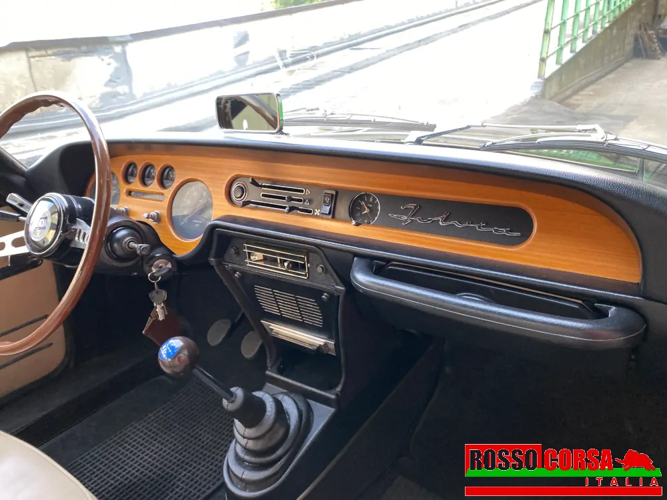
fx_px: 501
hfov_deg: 67.3
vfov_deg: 53.1
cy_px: 250
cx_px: 334
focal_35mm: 26
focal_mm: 4.25
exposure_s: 1/121
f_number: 1.8
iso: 100
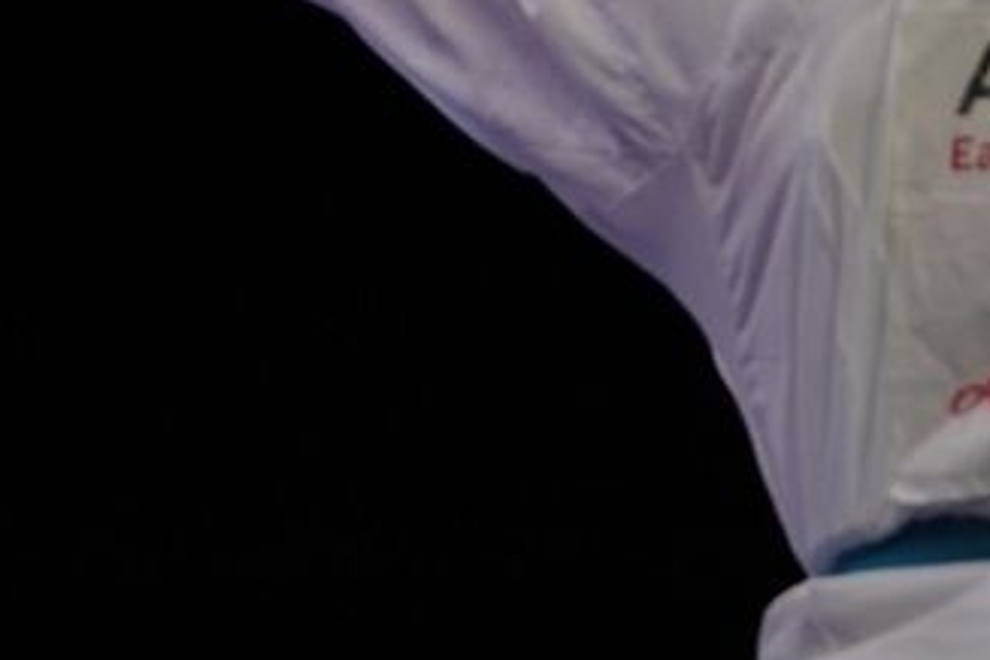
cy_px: 627
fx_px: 26920
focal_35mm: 979
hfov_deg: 2.1
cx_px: -1399
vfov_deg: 1.4
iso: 500
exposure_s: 1/1000
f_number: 2.8
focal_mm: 178
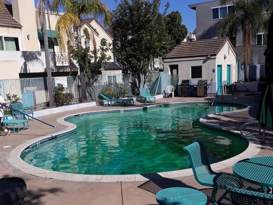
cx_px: 139
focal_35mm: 39
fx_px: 308
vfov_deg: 36.5
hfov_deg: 47.8
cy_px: 134
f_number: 1.7
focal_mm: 3.7
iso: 40
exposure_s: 1/3378
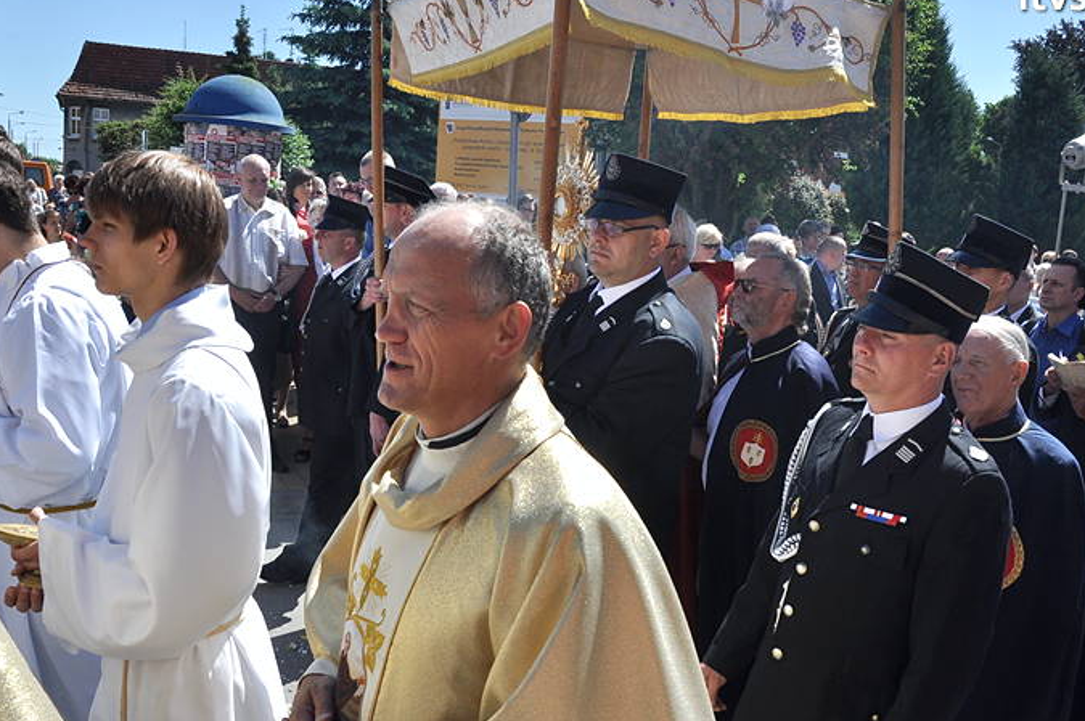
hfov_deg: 55.7
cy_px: 394
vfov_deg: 38.8
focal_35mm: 34
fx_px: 1024
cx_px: 600
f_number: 11
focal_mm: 18
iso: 400
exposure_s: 1/500
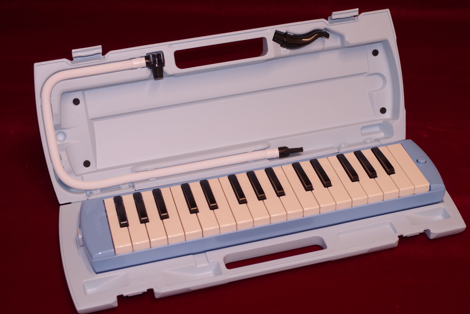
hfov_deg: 33.4
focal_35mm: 60
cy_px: 157
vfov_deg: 22.6
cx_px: 235
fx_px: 783
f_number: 5
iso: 320
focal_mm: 40
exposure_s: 1/40
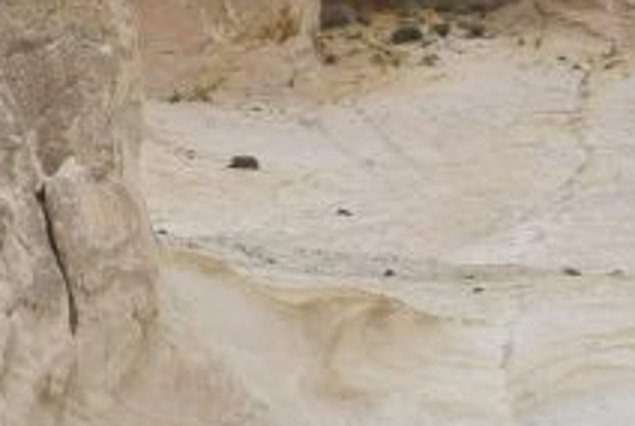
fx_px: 5405
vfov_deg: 4.5
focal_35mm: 306
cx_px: -779
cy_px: -58
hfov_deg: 6.5
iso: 200
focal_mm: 50
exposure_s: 1/250
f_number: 5
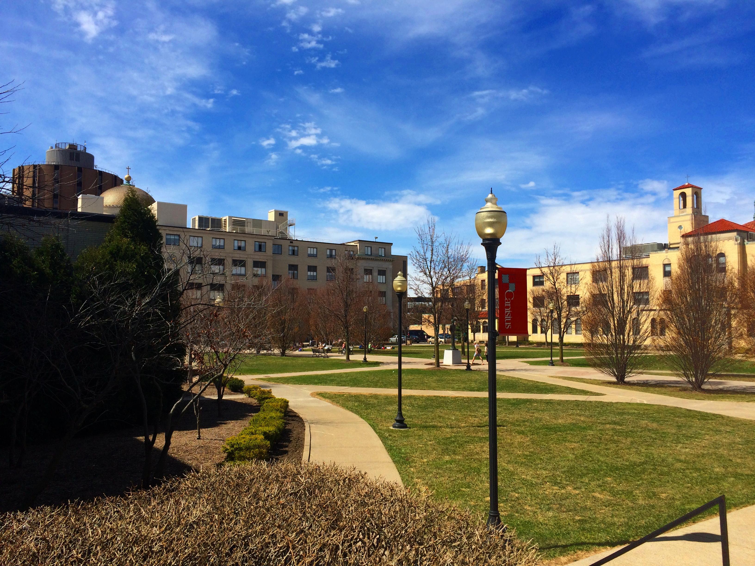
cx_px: 378
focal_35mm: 29
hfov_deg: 61.7
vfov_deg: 48.2
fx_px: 633
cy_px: 283
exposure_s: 1/2160
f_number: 2.2
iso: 32
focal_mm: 4.15
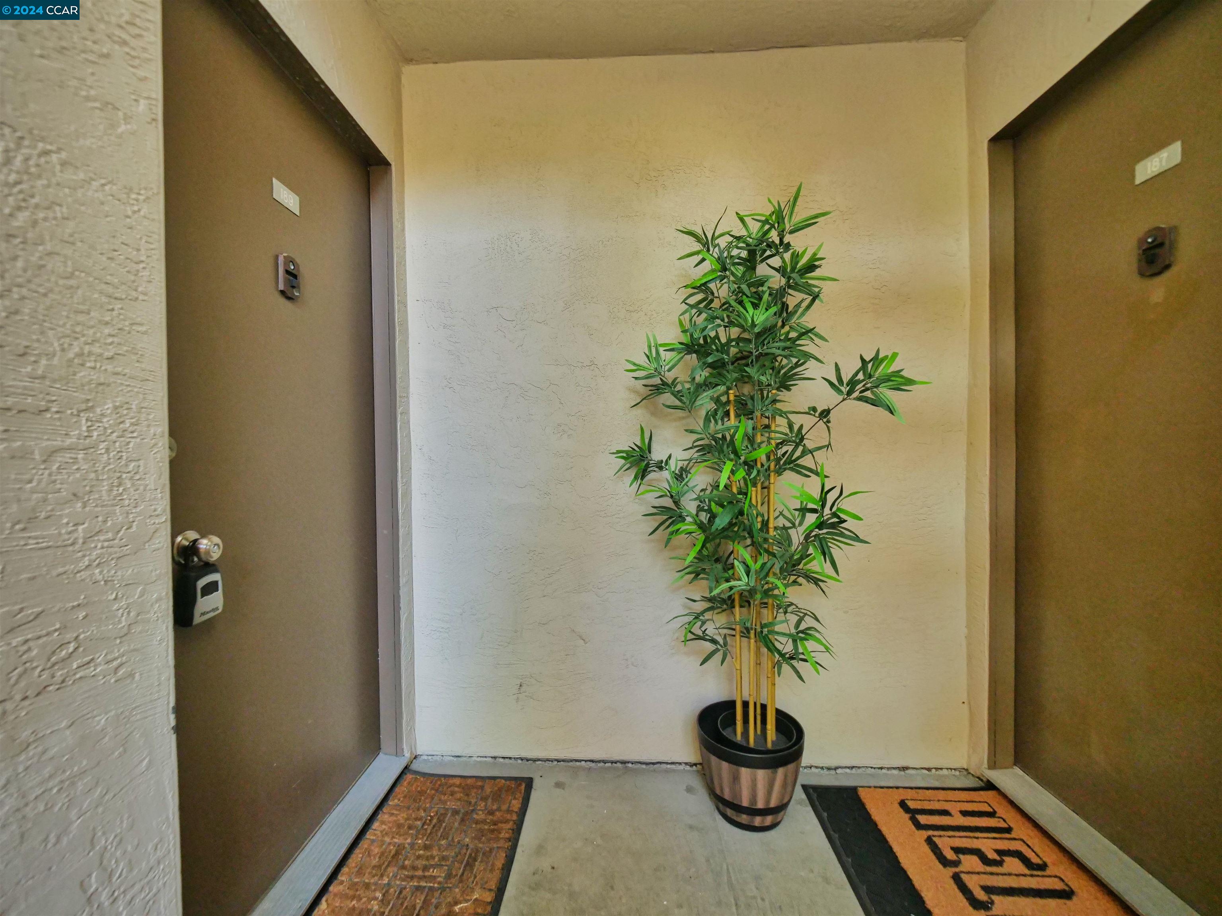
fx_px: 494
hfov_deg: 102.1
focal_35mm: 14
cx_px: 611
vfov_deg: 85.7
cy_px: 458
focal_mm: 7
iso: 800
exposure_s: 1/160
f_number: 2.8
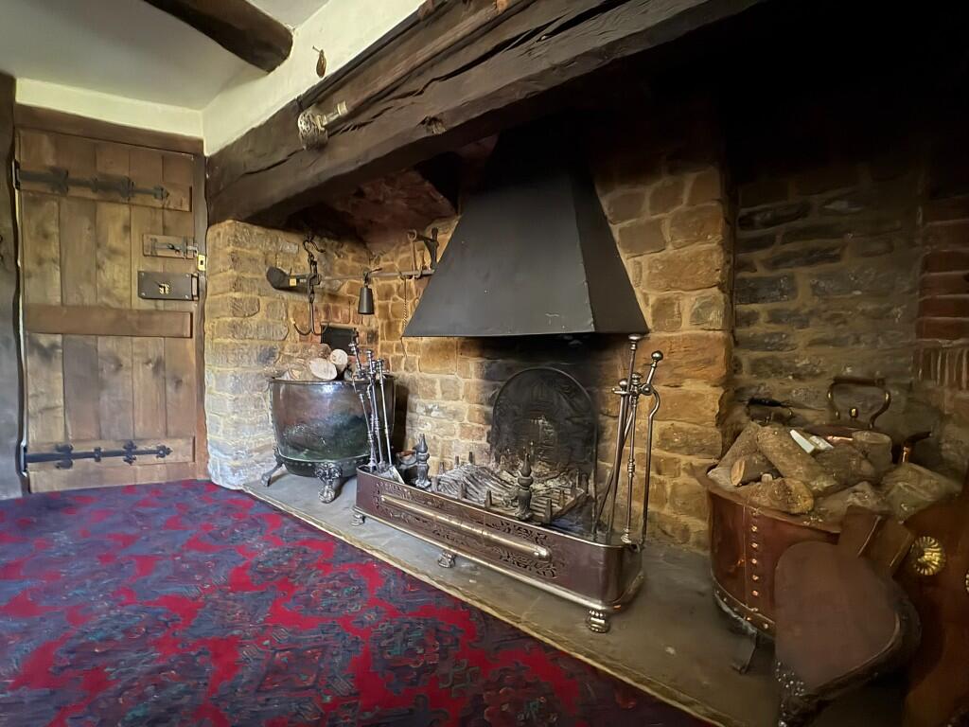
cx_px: 484
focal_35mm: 14
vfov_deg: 85.7
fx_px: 392
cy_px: 364
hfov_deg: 102.1
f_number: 2.2
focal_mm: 2.22
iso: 1000
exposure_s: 1/12
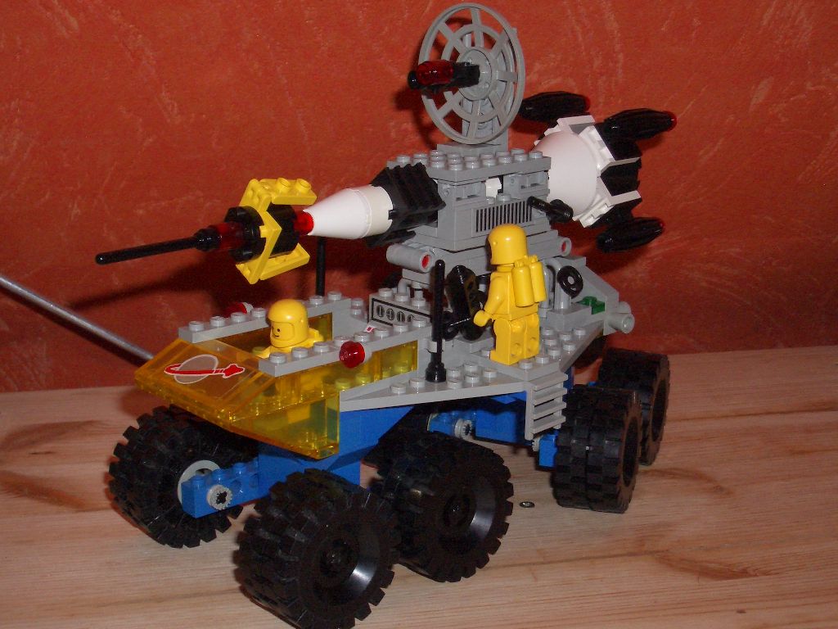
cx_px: 419
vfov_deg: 29.7
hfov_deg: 38.9
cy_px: 314
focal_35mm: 49
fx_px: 1186
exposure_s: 1/40
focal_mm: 8.2
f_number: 5
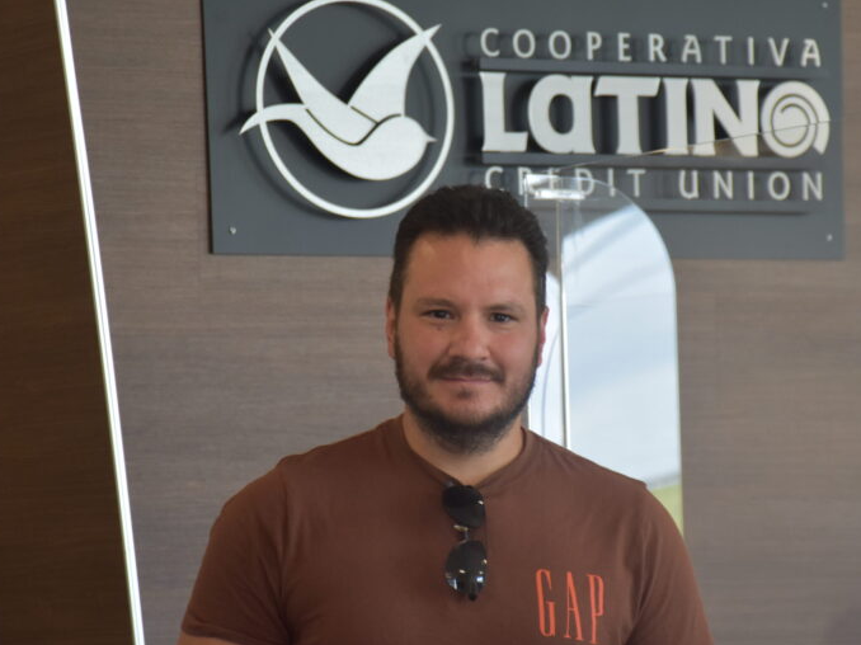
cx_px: 450
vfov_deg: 8.1
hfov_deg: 10.8
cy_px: 322
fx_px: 4550
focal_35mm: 183
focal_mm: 112
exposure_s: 1/125
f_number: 5.6
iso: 900
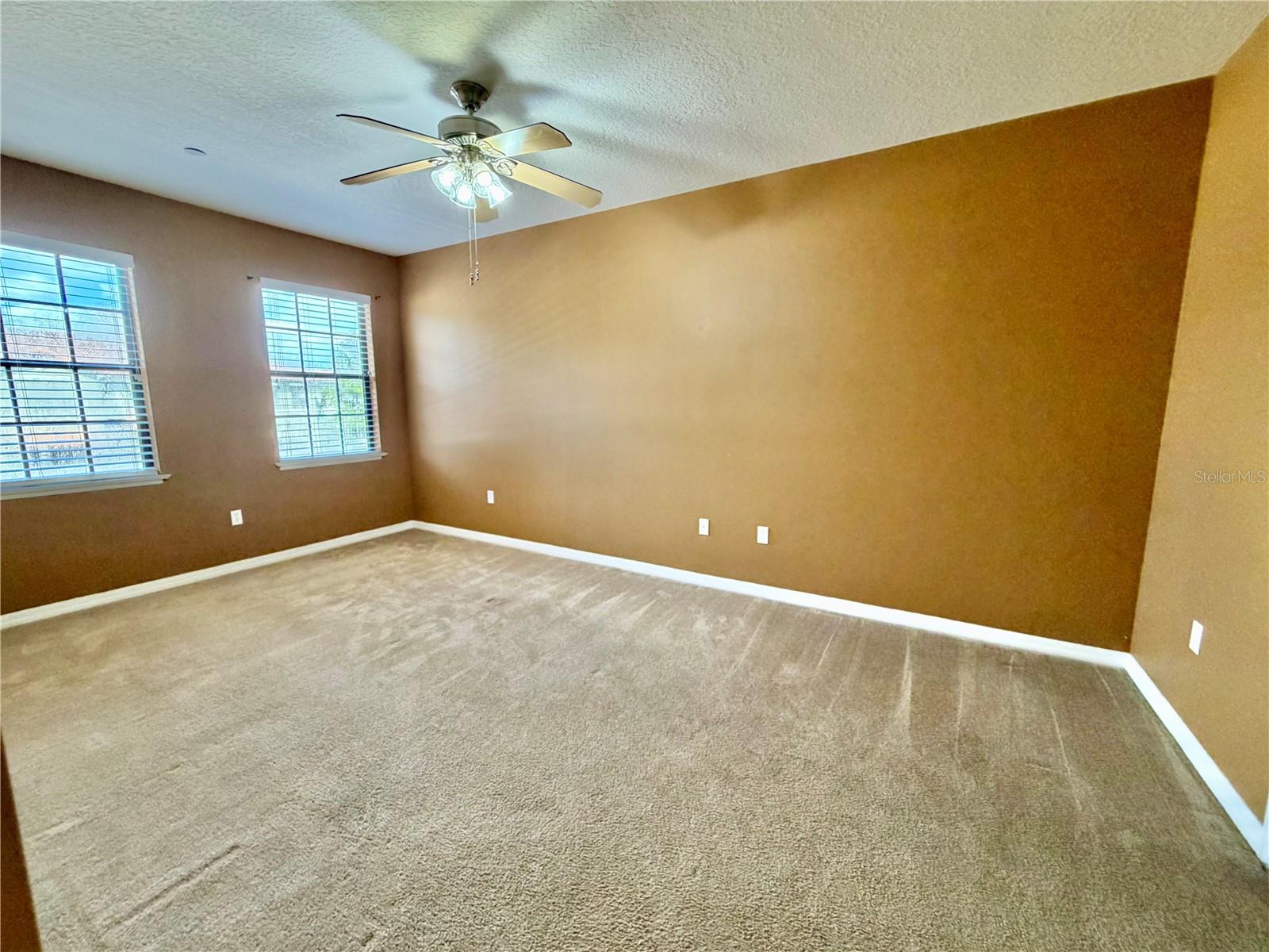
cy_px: 476
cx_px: 634
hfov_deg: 102.1
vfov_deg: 85.7
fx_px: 513
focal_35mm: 14
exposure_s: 1/60
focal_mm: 2.22
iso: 250
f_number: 2.2
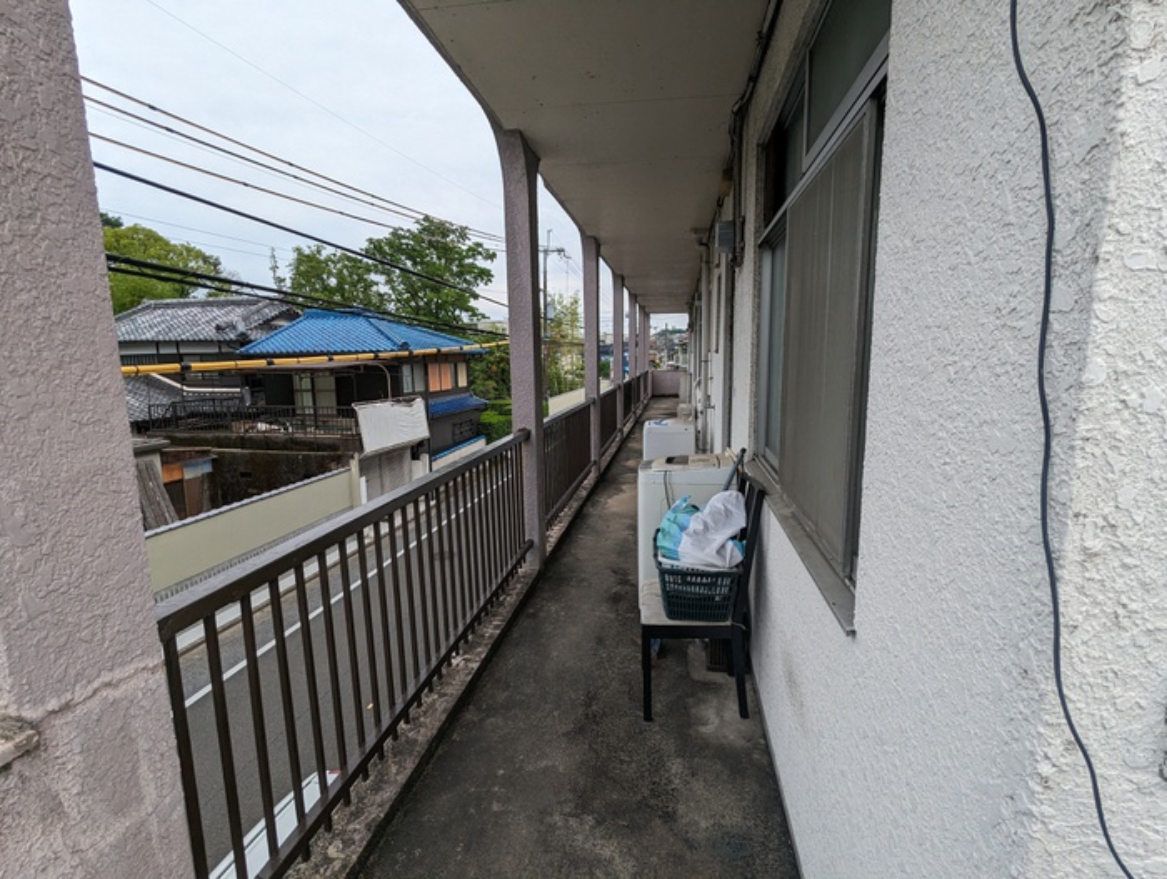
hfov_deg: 94.4
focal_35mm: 16
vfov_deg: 78.2
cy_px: 440
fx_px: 540
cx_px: 584
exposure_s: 1/667
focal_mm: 2.35
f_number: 2.2
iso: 54
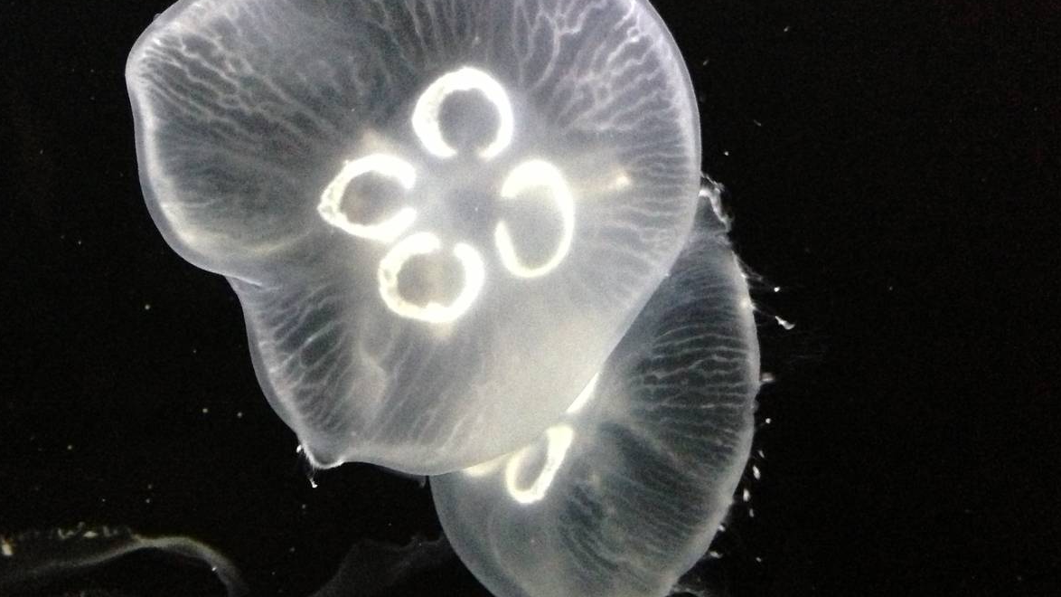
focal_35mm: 49
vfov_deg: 24.4
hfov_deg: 42.0
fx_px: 1378
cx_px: 443
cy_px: 315
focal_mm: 4.13
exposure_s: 1/15
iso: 800
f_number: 2.4
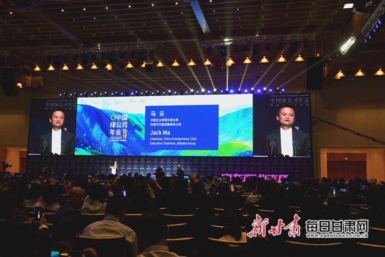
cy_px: 128
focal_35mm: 38
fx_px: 401
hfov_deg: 51.3
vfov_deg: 35.5
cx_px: 192
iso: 1000
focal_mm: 25
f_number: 7.1
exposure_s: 1/200
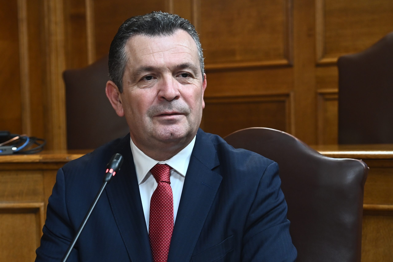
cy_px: 131
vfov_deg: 26.0
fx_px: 568
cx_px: 196
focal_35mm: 52
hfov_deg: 38.2
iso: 1400
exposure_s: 1/200
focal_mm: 52
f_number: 4.5
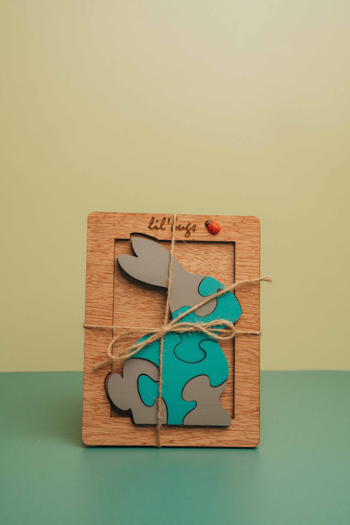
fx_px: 729
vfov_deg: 39.6
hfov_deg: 27.0
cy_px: 262
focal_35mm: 50
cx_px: 175
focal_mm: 50
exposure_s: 1/250
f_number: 8
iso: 1250
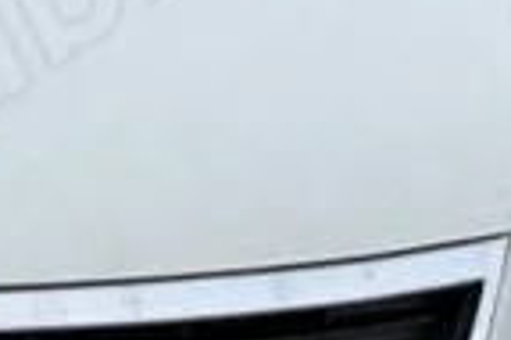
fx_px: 3587
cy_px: 47
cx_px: -490
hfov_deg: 7.8
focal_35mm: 253
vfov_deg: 5.4
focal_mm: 5.96
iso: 50
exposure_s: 1/1117
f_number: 1.6
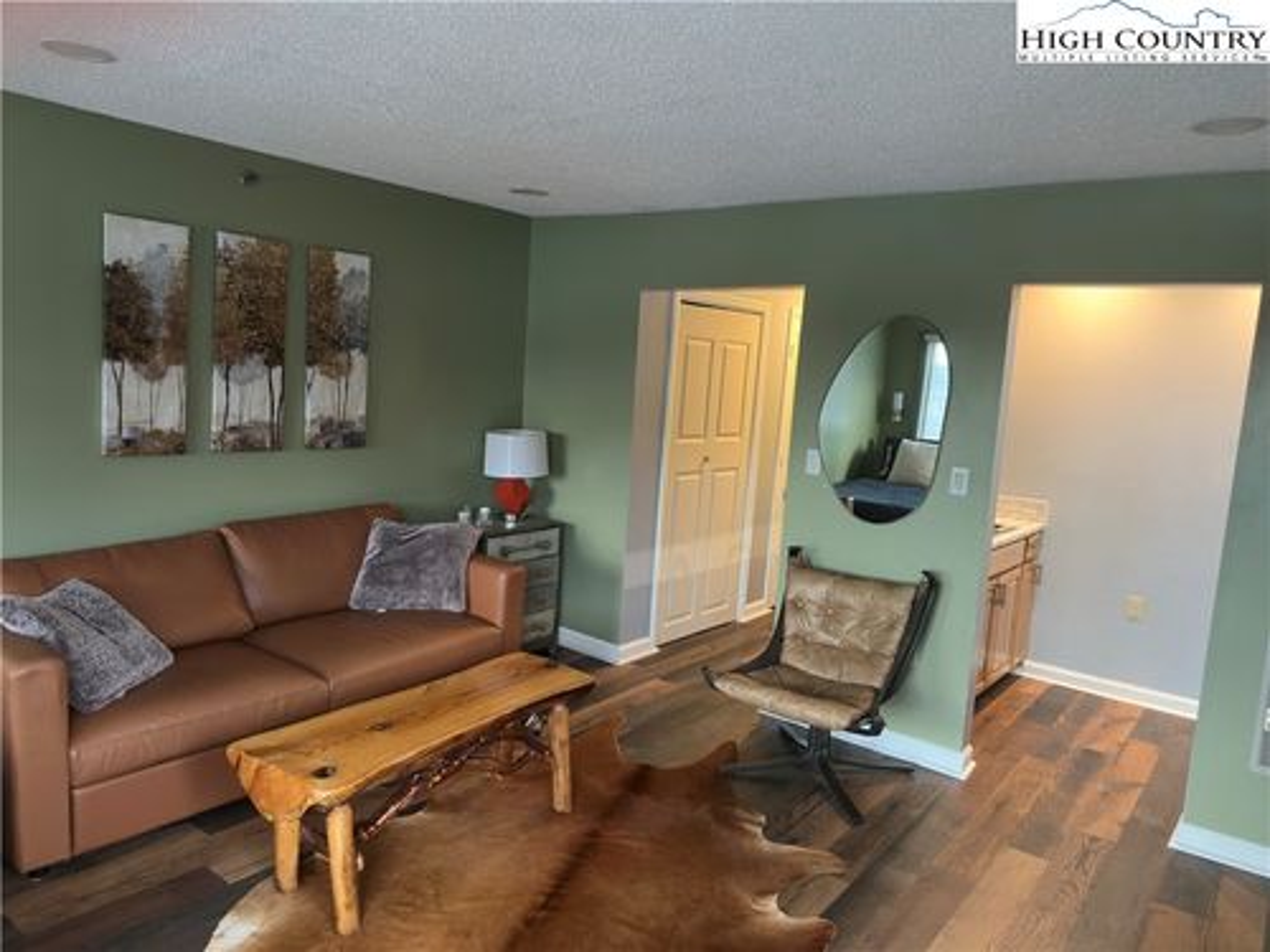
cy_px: 476
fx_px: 881
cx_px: 635
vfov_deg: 56.8
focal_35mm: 24
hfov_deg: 71.6
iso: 320
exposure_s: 1/60
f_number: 1.78
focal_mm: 6.86
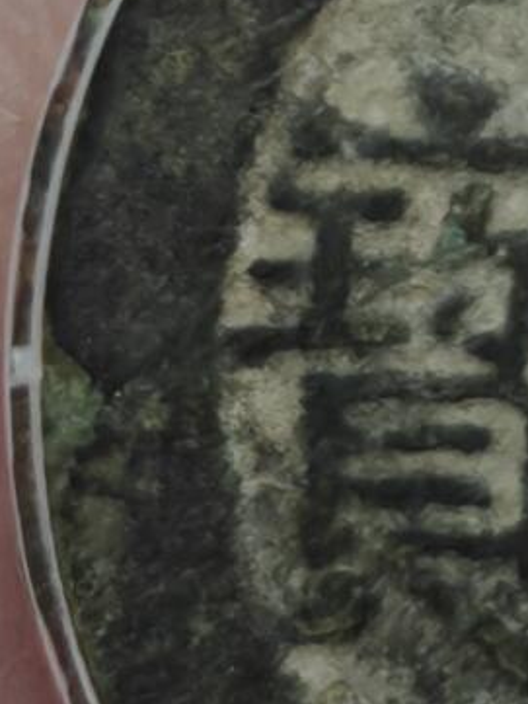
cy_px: 497
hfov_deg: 3.1
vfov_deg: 4.2
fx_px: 9634
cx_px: 957
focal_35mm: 474
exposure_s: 1/98
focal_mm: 7.62
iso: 64
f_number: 1.6
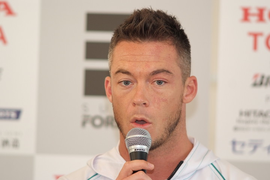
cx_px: 135
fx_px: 2025
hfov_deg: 7.6
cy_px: 90
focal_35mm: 270
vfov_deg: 5.1
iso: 800
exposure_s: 1/125
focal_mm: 180
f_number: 2.8
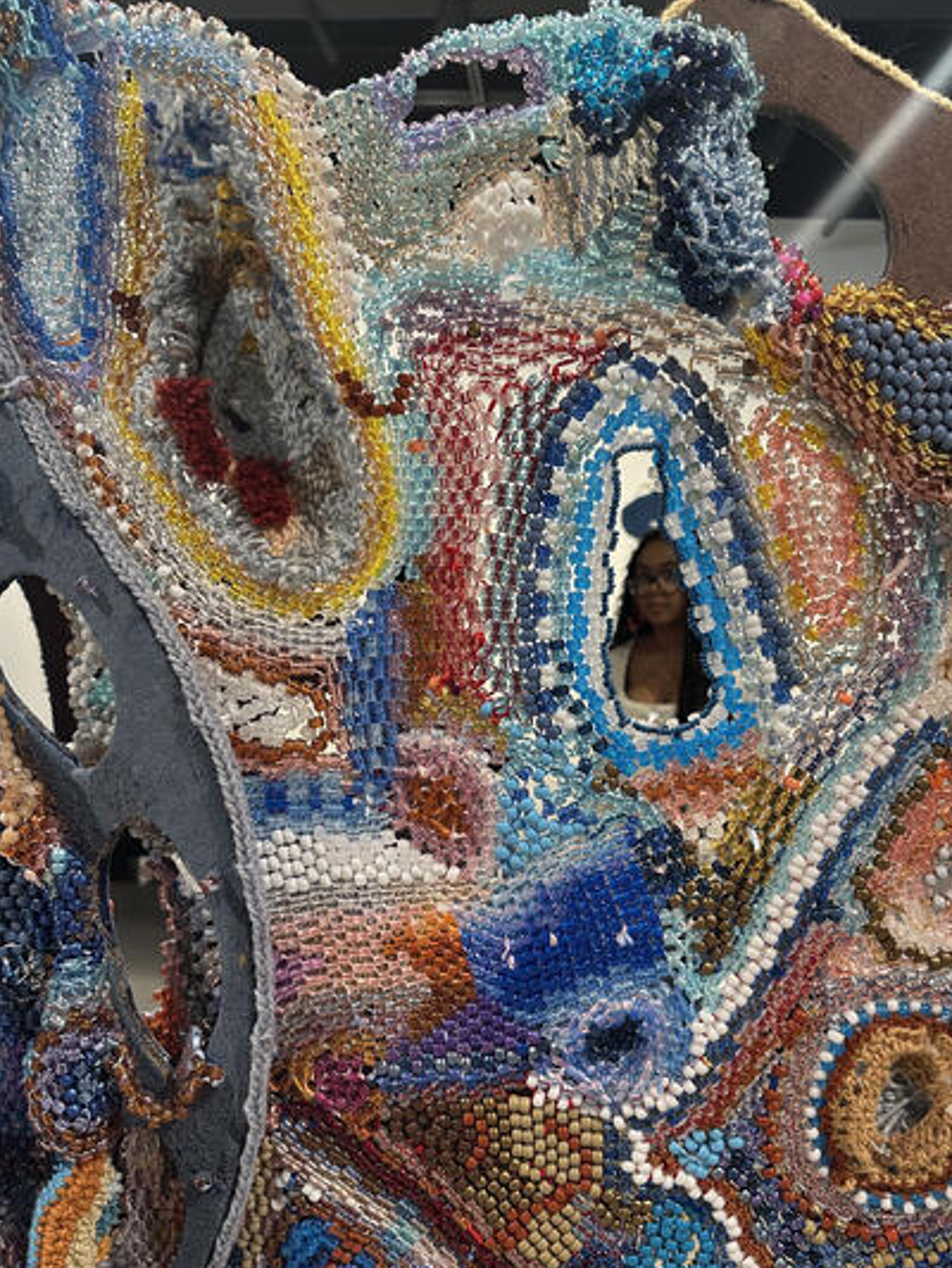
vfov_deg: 65.1
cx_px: 497
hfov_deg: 51.4
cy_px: 699
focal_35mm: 27
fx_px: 990
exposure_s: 1/60
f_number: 1.78
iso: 160
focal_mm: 6.86
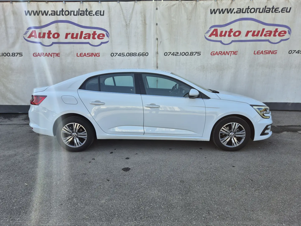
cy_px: 113
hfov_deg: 73.9
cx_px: 150
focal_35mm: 23
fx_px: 200
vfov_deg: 58.9
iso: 25
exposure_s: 1/454
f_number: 1.8
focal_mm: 5.4
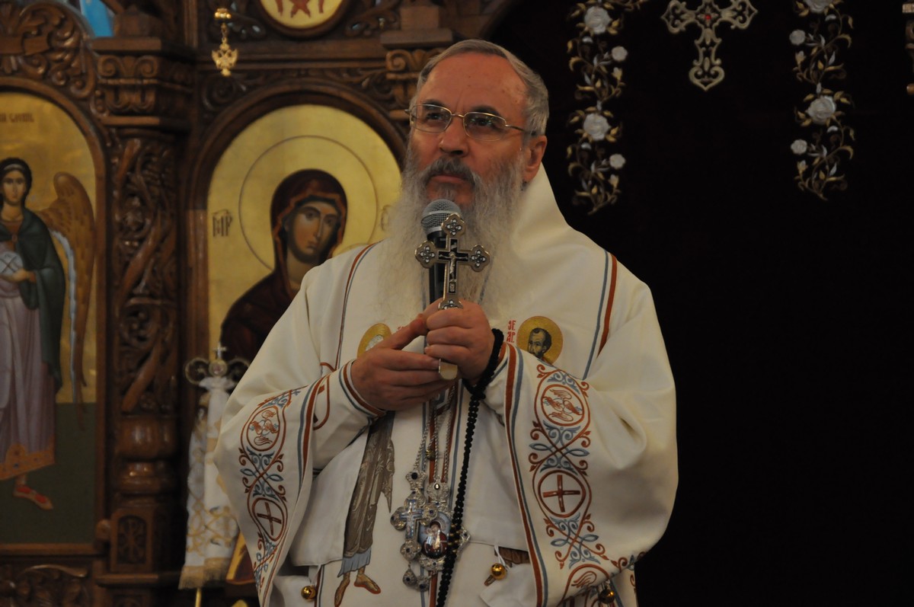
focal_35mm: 112
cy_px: 304
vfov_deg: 12.1
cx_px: 457
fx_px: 2853
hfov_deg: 18.2
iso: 1600
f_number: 5.3
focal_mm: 75
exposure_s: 1/40
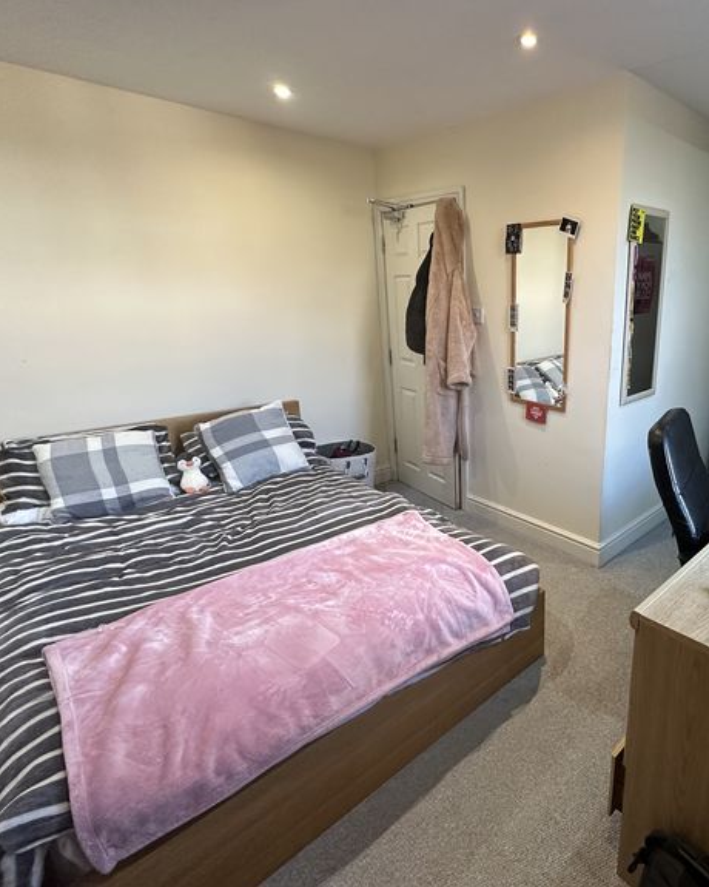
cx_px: 513
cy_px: 426
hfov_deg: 67.3
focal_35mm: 19
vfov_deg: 83.2
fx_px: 498
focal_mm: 2.22
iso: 320
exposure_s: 1/100
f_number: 2.2
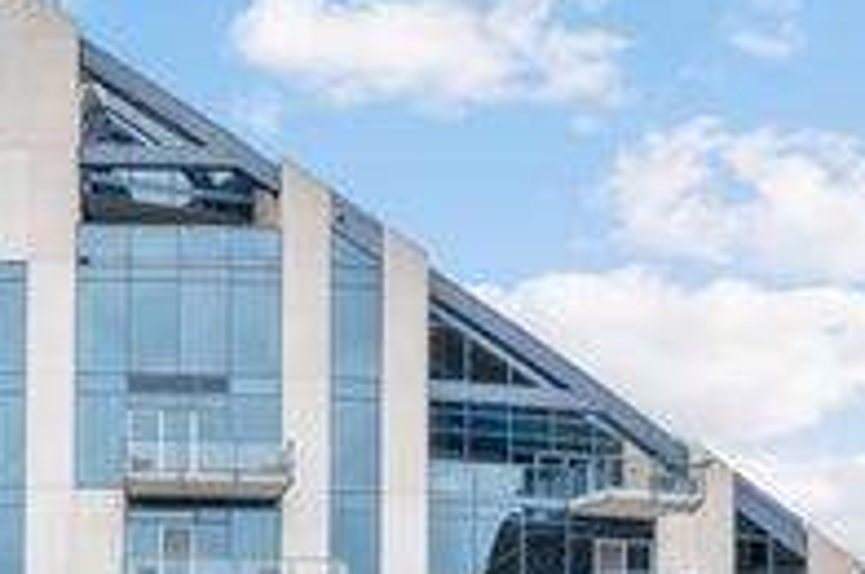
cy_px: 764
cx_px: 214
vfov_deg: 12.2
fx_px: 2591
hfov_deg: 18.8
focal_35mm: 108
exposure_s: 1/320
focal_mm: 8.38
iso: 100
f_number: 2.8
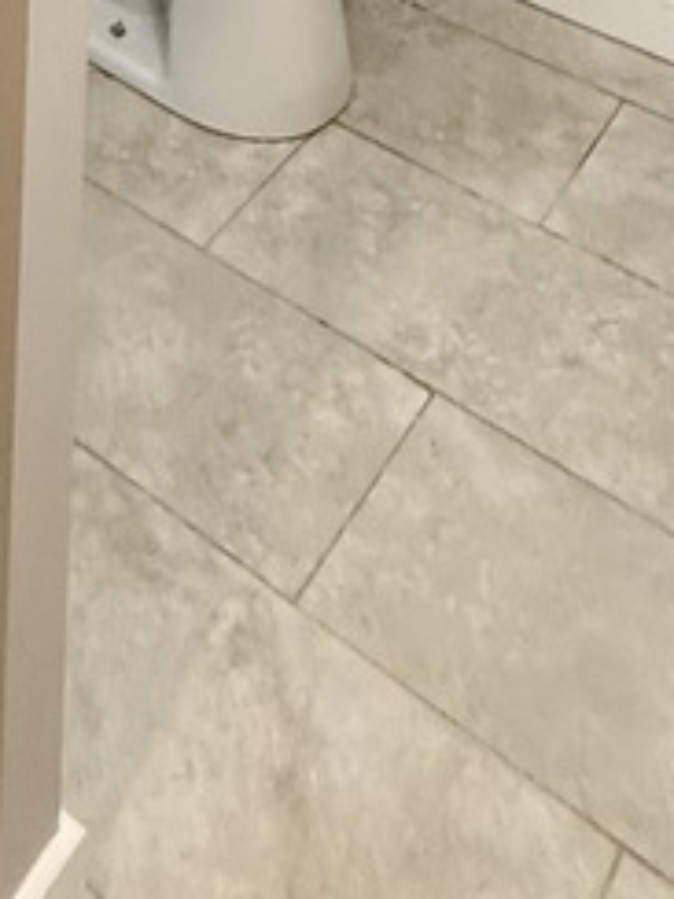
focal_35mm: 62
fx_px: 1610
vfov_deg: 18.3
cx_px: 52
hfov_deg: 23.0
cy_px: -958
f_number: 2.2
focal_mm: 2.22
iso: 200
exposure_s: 1/120
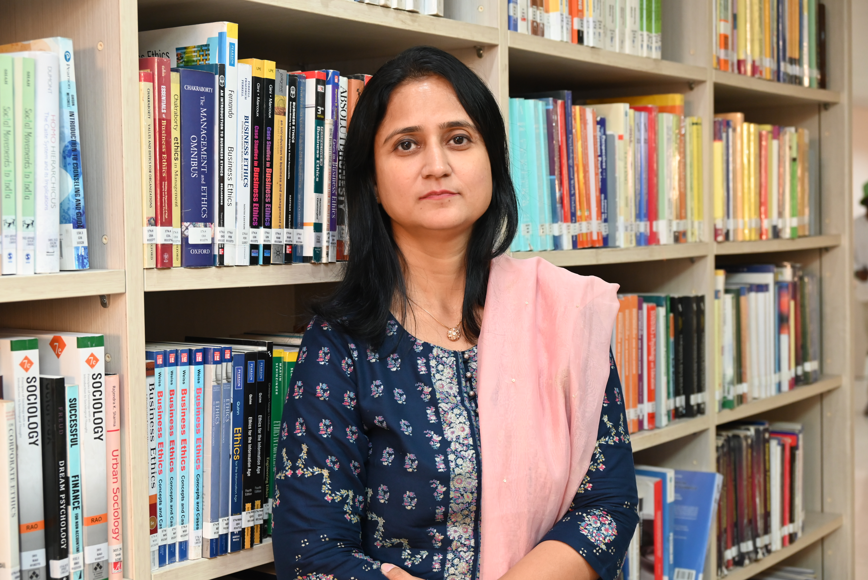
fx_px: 1302
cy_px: 290
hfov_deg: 36.9
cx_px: 434
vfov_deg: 25.1
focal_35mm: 54
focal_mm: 54
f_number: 5.6
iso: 1800
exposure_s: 1/60
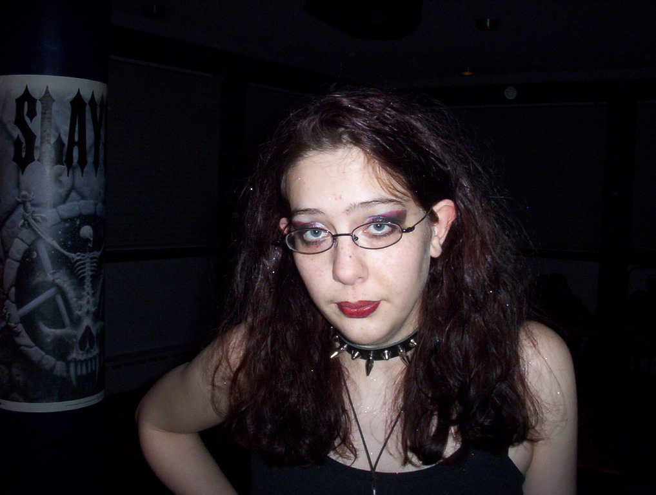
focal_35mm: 39
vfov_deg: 36.9
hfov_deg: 47.8
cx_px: 328
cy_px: 248
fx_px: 741
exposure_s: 1/30
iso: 140
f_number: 4.5
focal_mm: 6
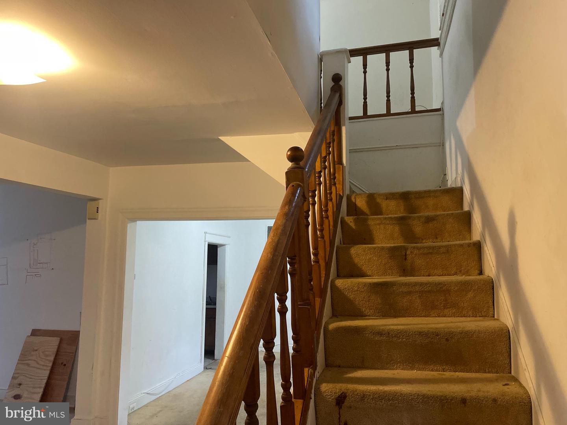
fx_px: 426
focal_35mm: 26
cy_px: 212
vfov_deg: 53.1
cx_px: 284
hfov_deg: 67.3
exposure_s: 1/60
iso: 320
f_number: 1.6
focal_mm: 4.2
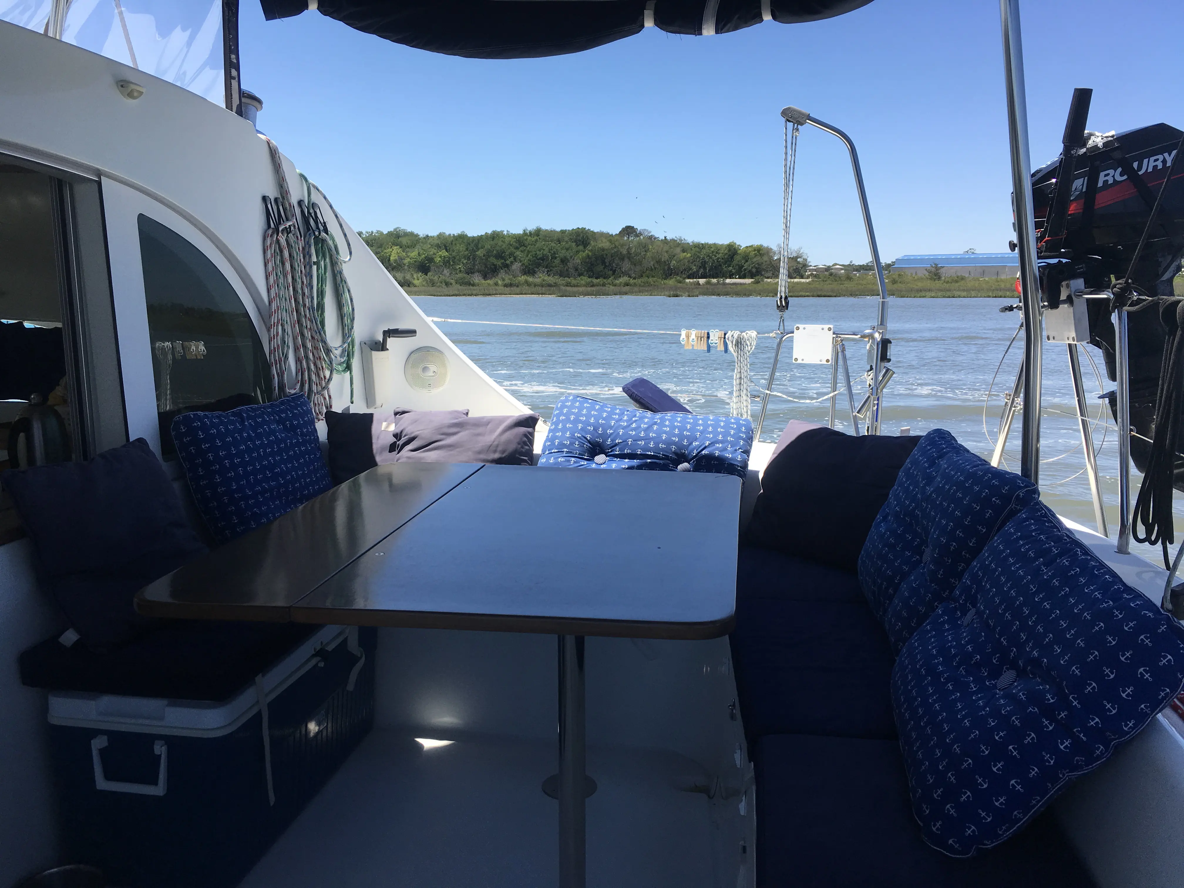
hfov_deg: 61.7
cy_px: 444
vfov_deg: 48.2
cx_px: 592
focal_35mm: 29
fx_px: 992
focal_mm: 4.15
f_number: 2.2
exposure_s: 1/1261
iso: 25
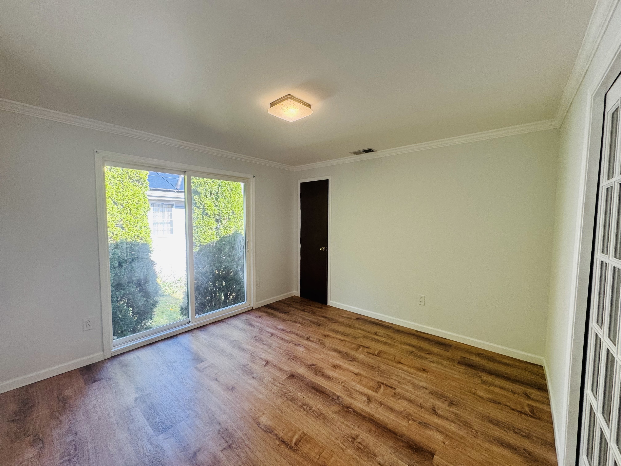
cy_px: 233
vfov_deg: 85.7
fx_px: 251
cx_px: 310
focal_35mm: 14
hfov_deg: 102.1
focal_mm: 2.22
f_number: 2.2
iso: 125
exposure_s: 1/120
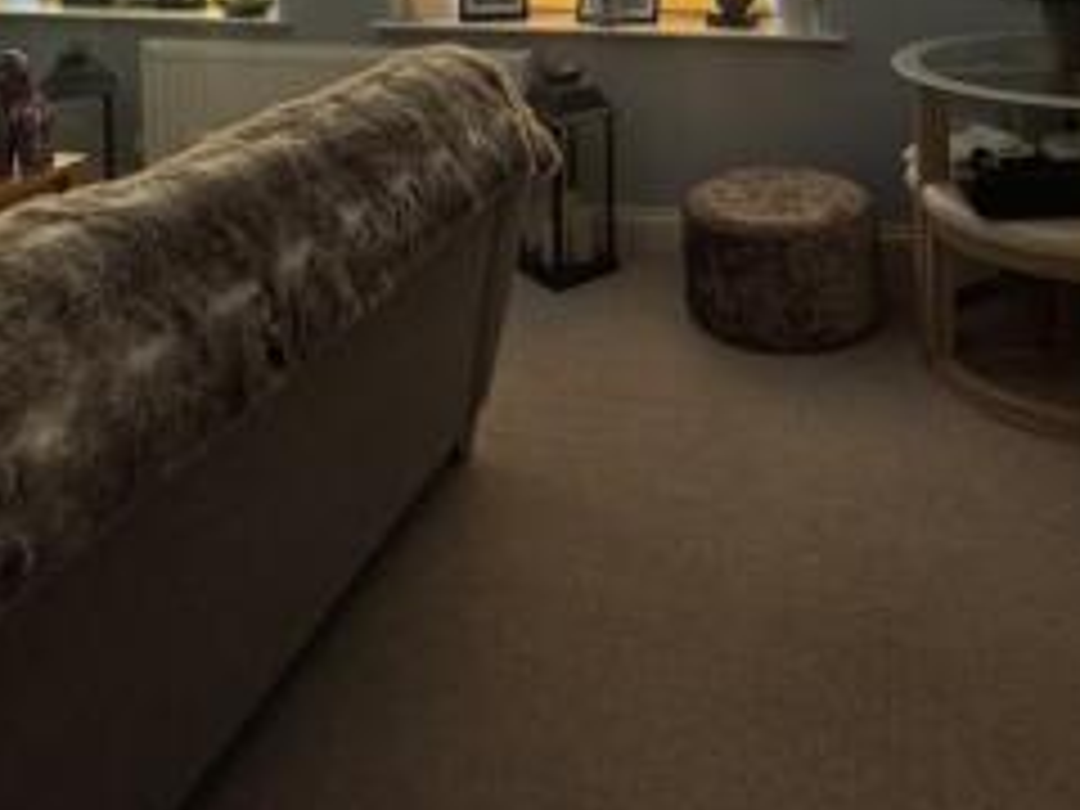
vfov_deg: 34.5
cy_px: -133
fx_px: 1061
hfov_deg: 53.5
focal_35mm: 34
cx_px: 655
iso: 250
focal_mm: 2.22
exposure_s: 1/100
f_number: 2.2
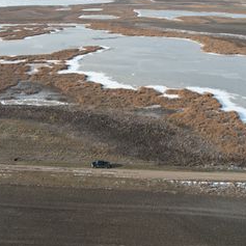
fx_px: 273
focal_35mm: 34
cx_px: 108
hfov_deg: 48.3
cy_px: 102
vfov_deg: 48.2
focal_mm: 8.38
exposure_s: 1/1600
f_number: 2.8
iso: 140
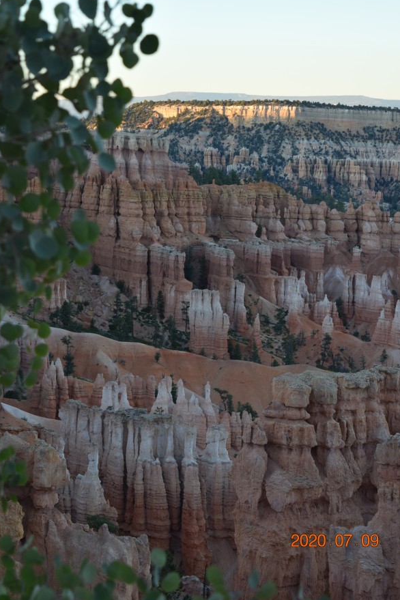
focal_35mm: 85
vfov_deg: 24.0
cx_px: 199
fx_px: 1408
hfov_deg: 16.2
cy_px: 298
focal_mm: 55
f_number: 5.6
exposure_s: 1/125
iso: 450
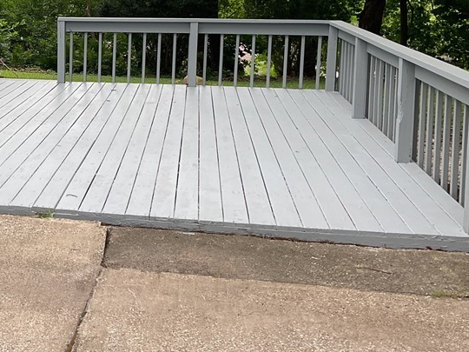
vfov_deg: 25.9
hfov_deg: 32.9
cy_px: 52
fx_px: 745
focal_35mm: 55
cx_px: 33
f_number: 1.8
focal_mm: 3
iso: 16
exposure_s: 1/261
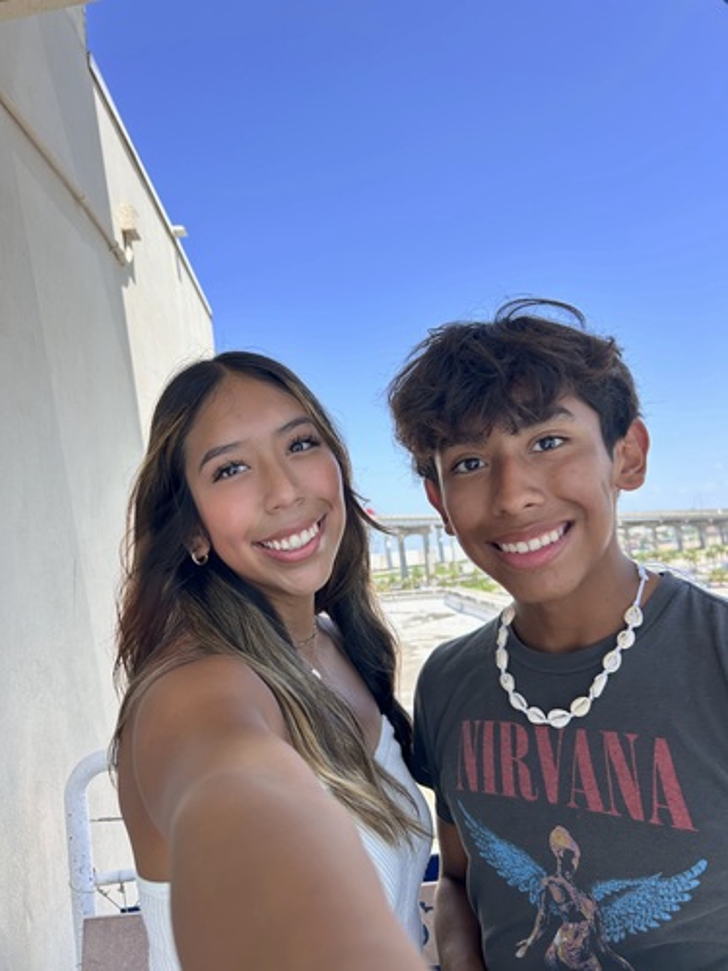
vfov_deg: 67.3
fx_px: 729
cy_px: 486
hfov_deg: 53.1
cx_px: 364
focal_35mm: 26
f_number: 1.5
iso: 50
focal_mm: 5.7
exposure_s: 1/1183
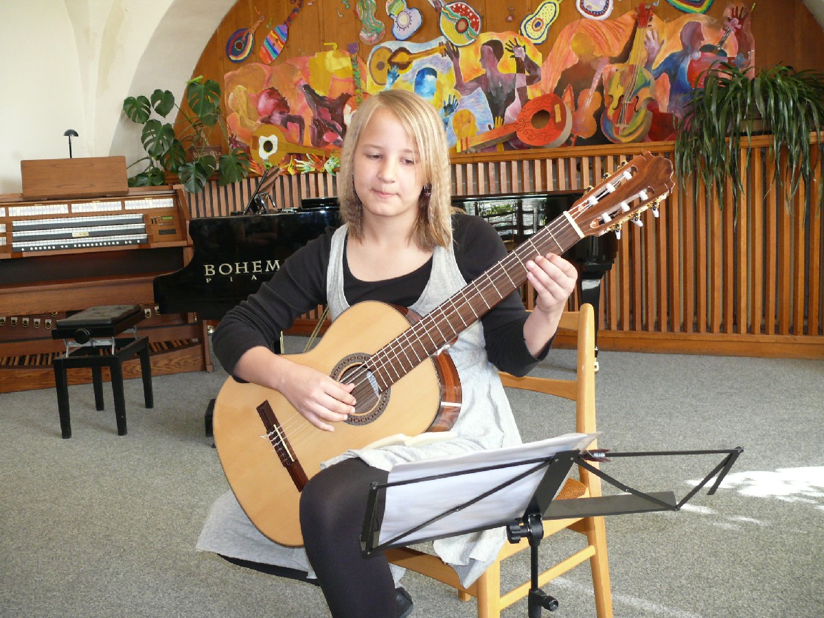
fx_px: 833
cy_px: 309
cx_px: 412
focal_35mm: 35
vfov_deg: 40.7
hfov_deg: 52.6
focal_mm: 7.4
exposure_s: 1/40
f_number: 2.8
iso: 200
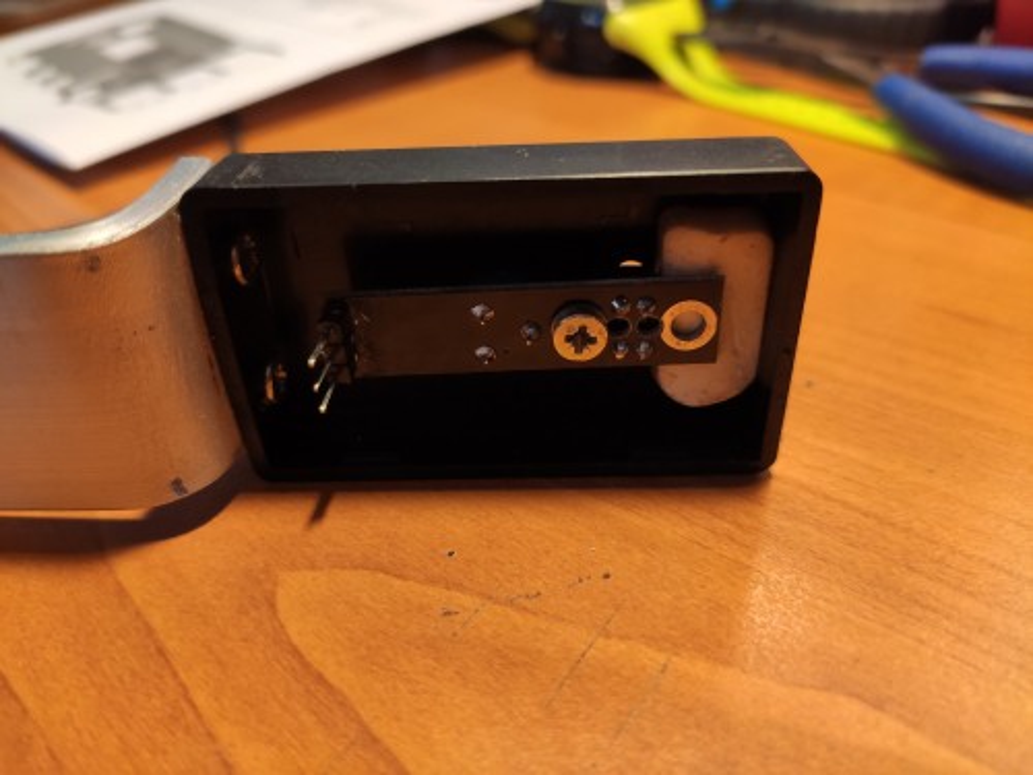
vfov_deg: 53.1
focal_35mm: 26
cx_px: 516
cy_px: 388
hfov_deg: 67.3
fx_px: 776
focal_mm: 4.77
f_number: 1.75
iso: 600
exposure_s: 1/33
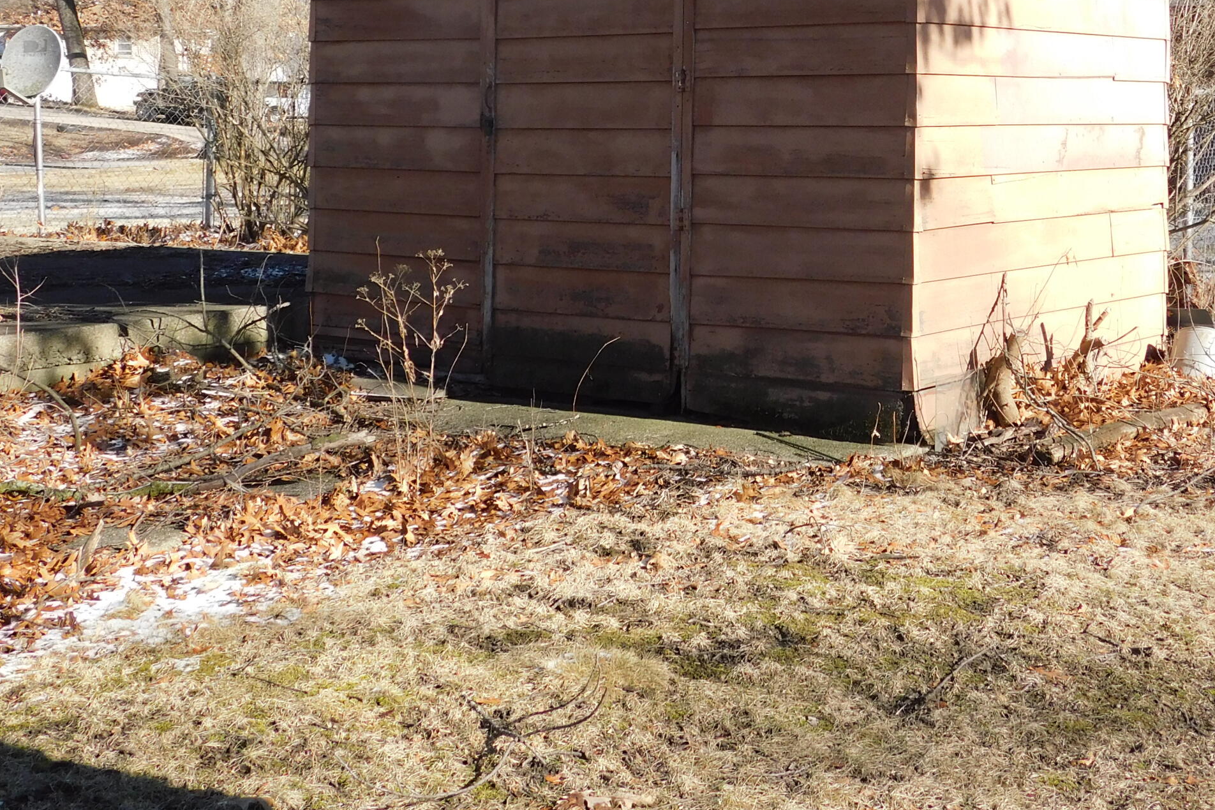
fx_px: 1991
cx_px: 738
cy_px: 116
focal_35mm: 59
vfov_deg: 22.5
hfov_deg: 33.8
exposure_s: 1/500
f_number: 3.5
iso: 125
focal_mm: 6.3
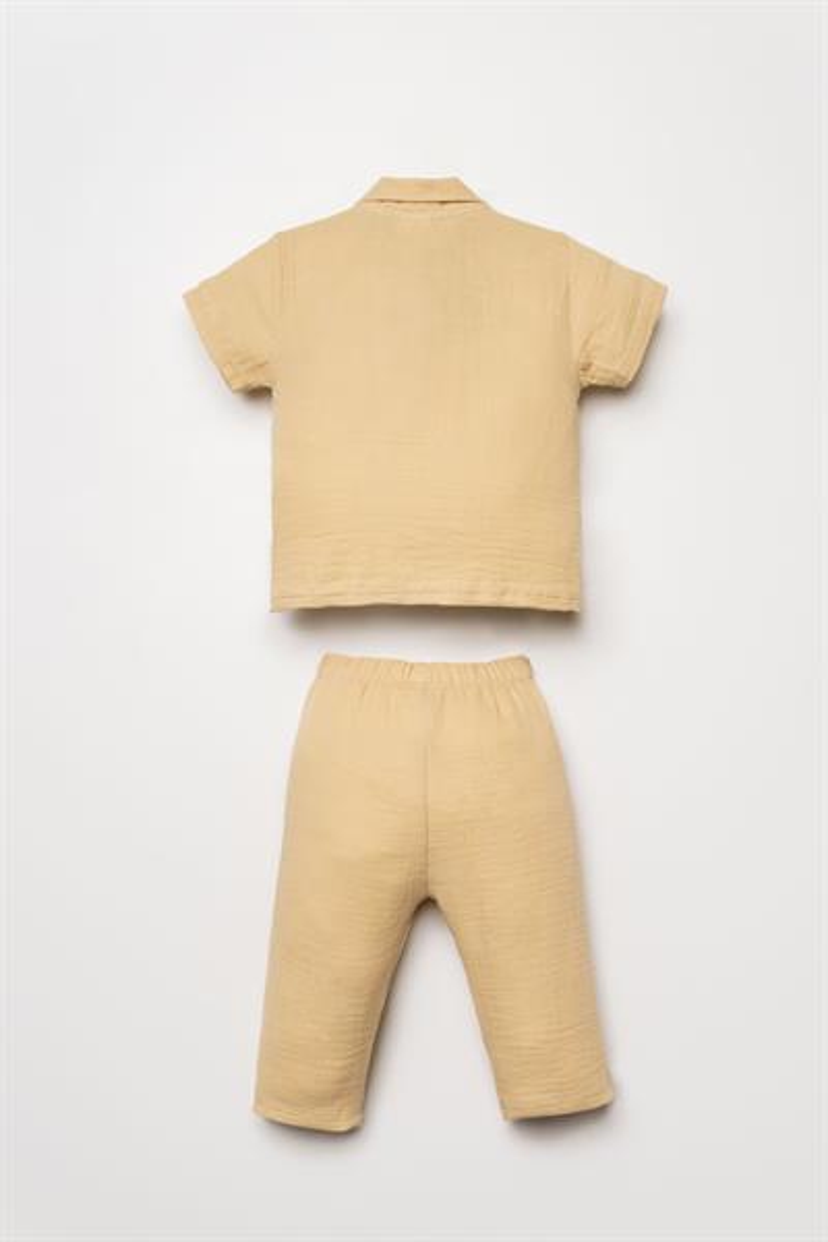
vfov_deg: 43.6
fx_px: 1552
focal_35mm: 45
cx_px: 414
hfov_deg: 29.9
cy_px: 621
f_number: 7.1
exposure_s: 1/160
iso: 125
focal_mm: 30
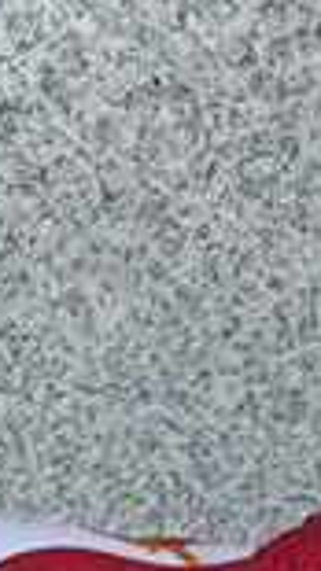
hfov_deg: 6.1
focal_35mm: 196
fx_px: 2971
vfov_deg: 10.8
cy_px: 735
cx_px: 605
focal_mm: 3.3
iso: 25
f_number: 2.4
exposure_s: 1/662
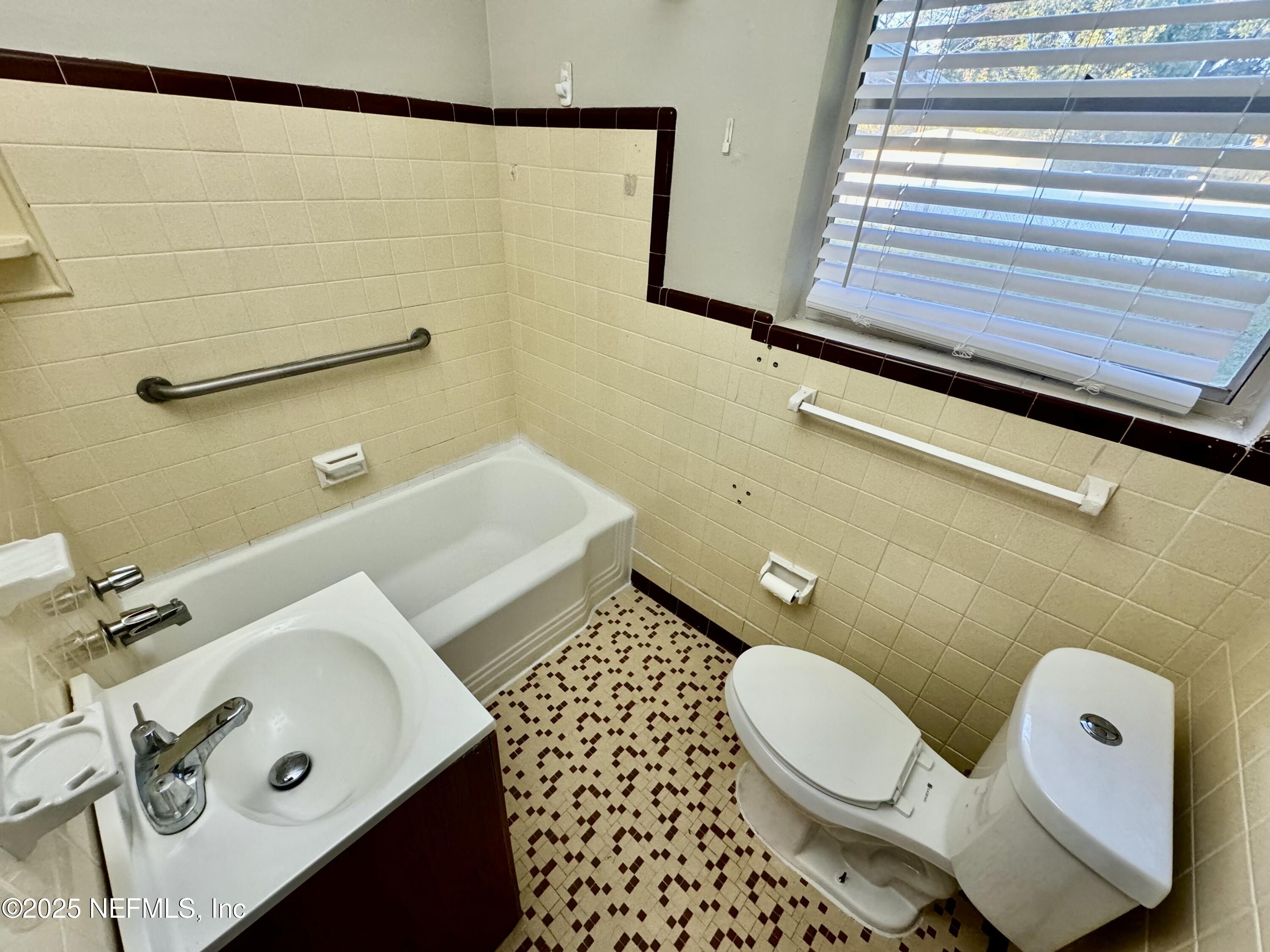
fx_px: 514
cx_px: 635
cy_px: 476
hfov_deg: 102.1
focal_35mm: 14
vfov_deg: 85.7
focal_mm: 2.22
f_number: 2.2
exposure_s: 1/120
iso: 250
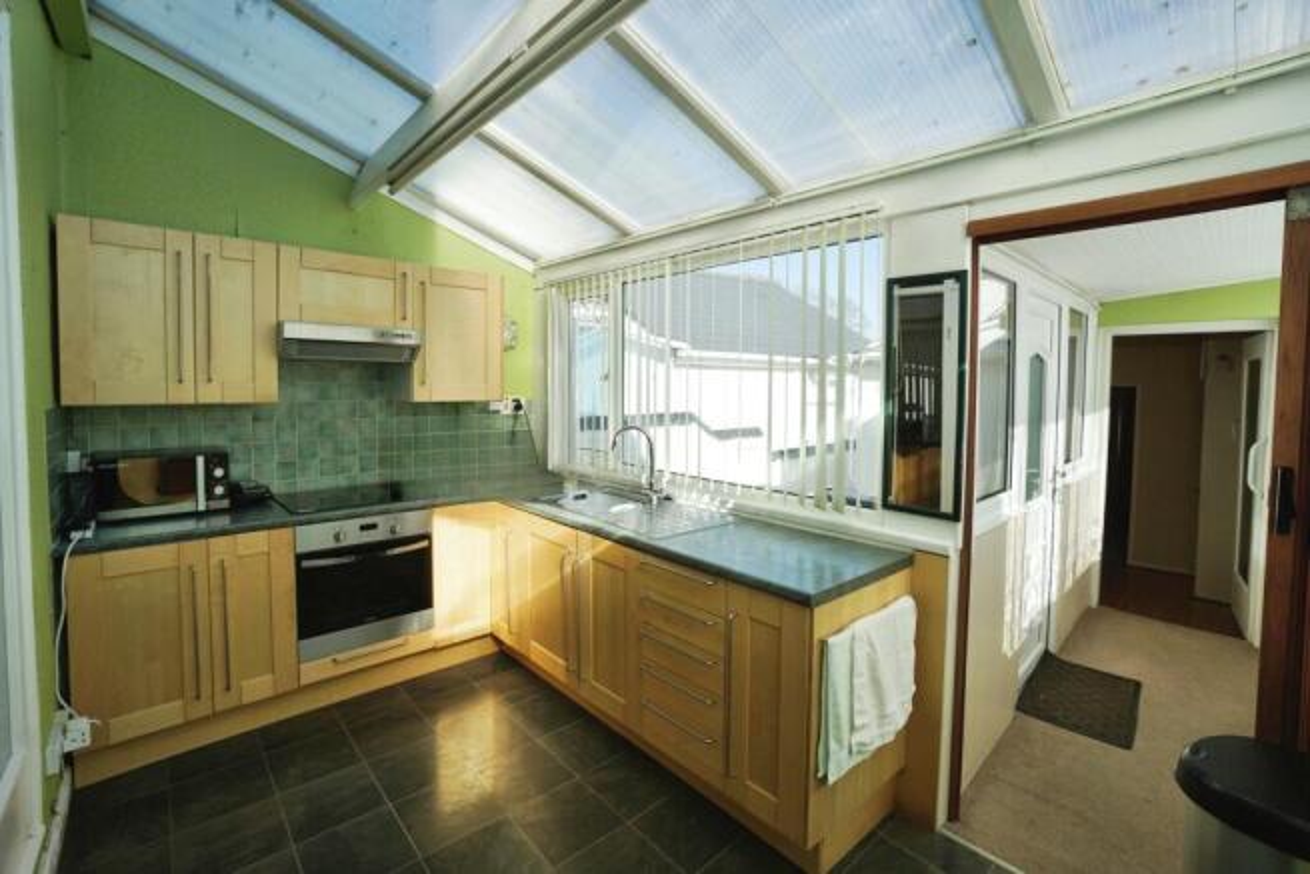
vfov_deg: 77.4
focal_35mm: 15
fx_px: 546
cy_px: 437
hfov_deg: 100.4
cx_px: 655
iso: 100
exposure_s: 1/250
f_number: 7.1
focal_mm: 10
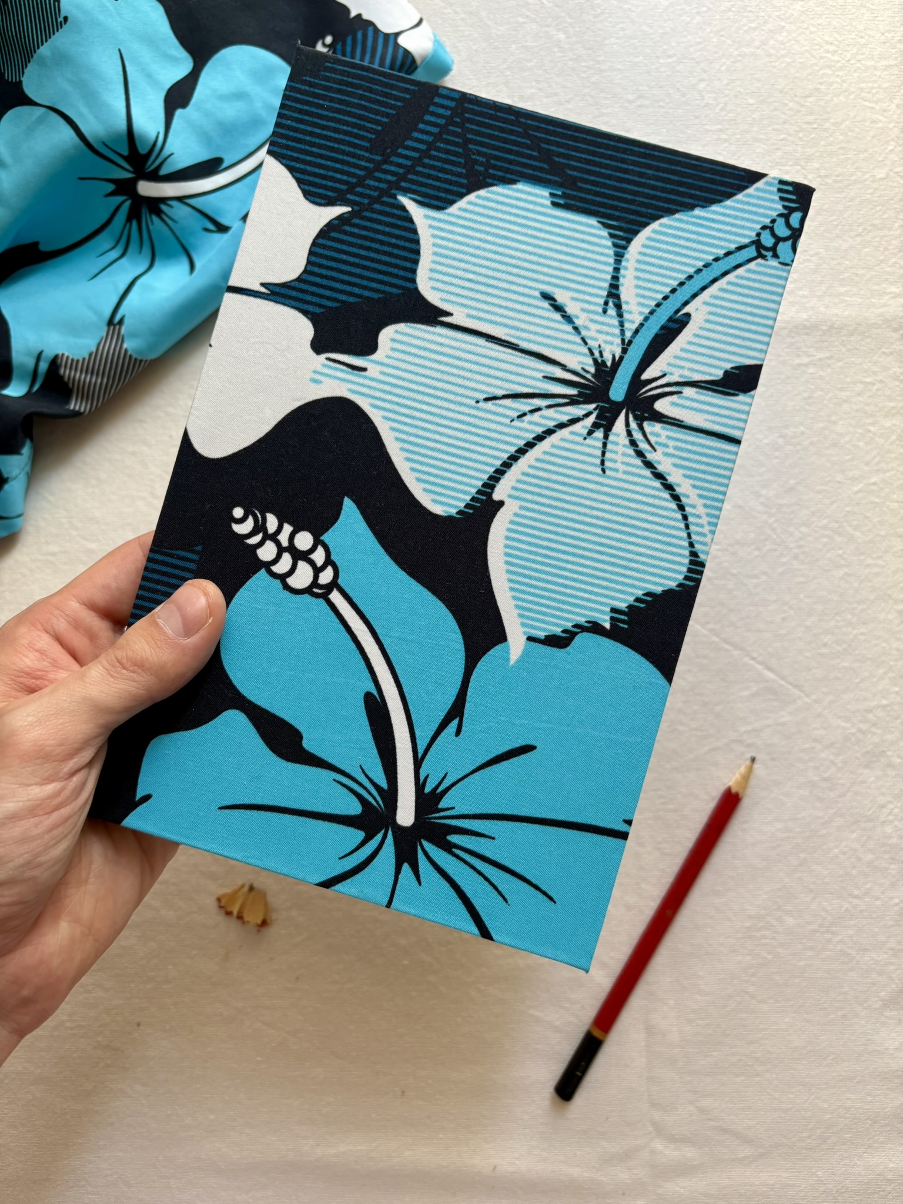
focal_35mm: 26
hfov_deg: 53.1
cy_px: 602
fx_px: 904
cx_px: 452
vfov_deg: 67.3
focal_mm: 5.96
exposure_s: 1/122
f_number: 1.6
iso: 100
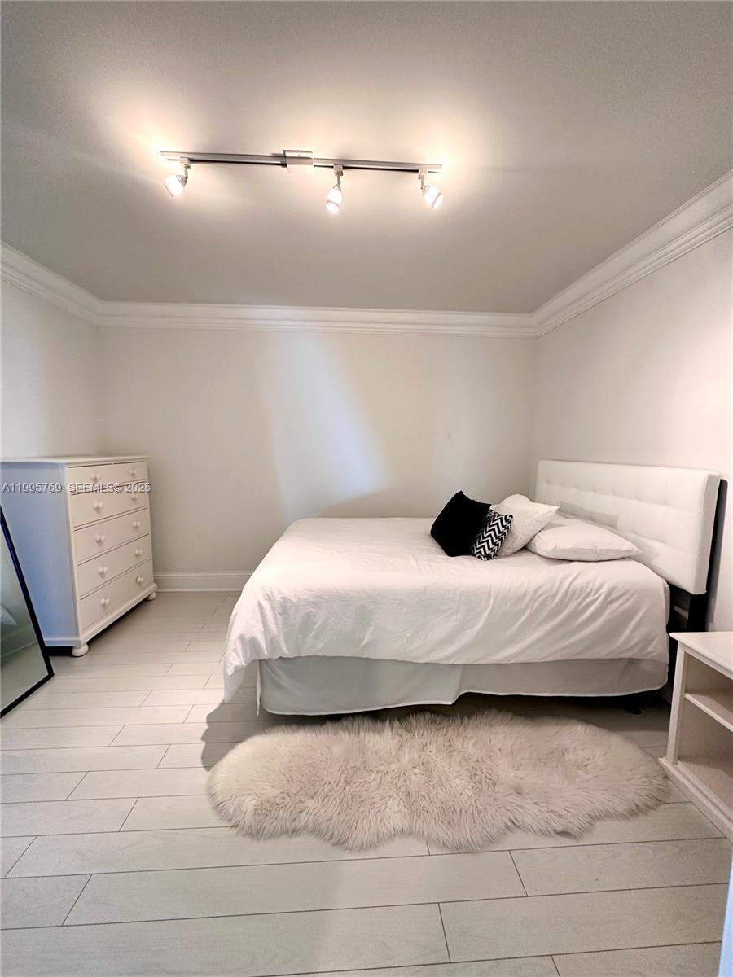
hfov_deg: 85.7
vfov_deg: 102.1
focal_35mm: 14
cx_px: 366
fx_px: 395
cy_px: 488
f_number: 2.2
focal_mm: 2.22
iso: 160
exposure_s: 1/60
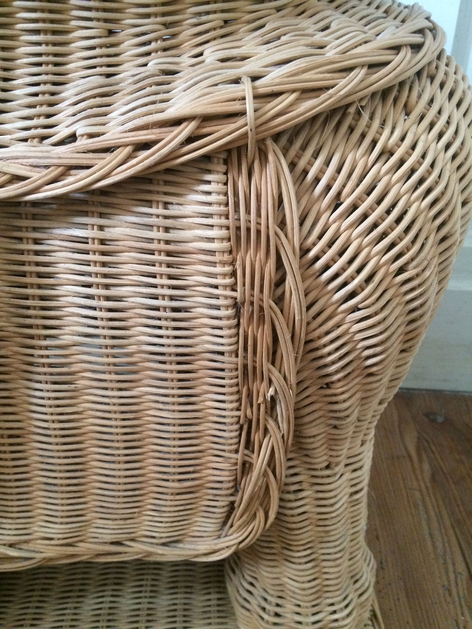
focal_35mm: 29
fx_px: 527
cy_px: 314
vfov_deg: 61.7
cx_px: 236
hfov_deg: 48.2
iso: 320
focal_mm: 4.15
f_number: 2.2
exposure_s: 1/17
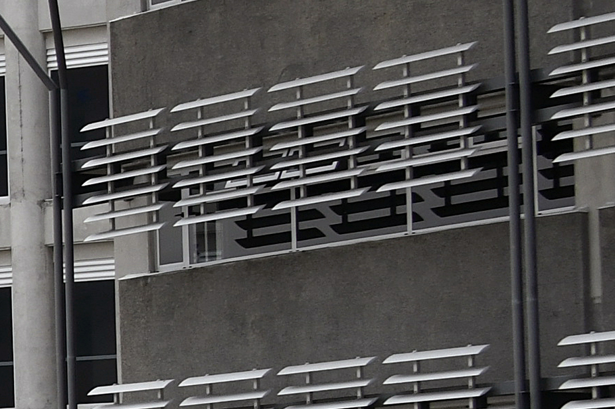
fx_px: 3655
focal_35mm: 214
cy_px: 547
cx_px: -1283
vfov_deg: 6.4
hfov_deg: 8.1
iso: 400
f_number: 10
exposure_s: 1/500
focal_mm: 32
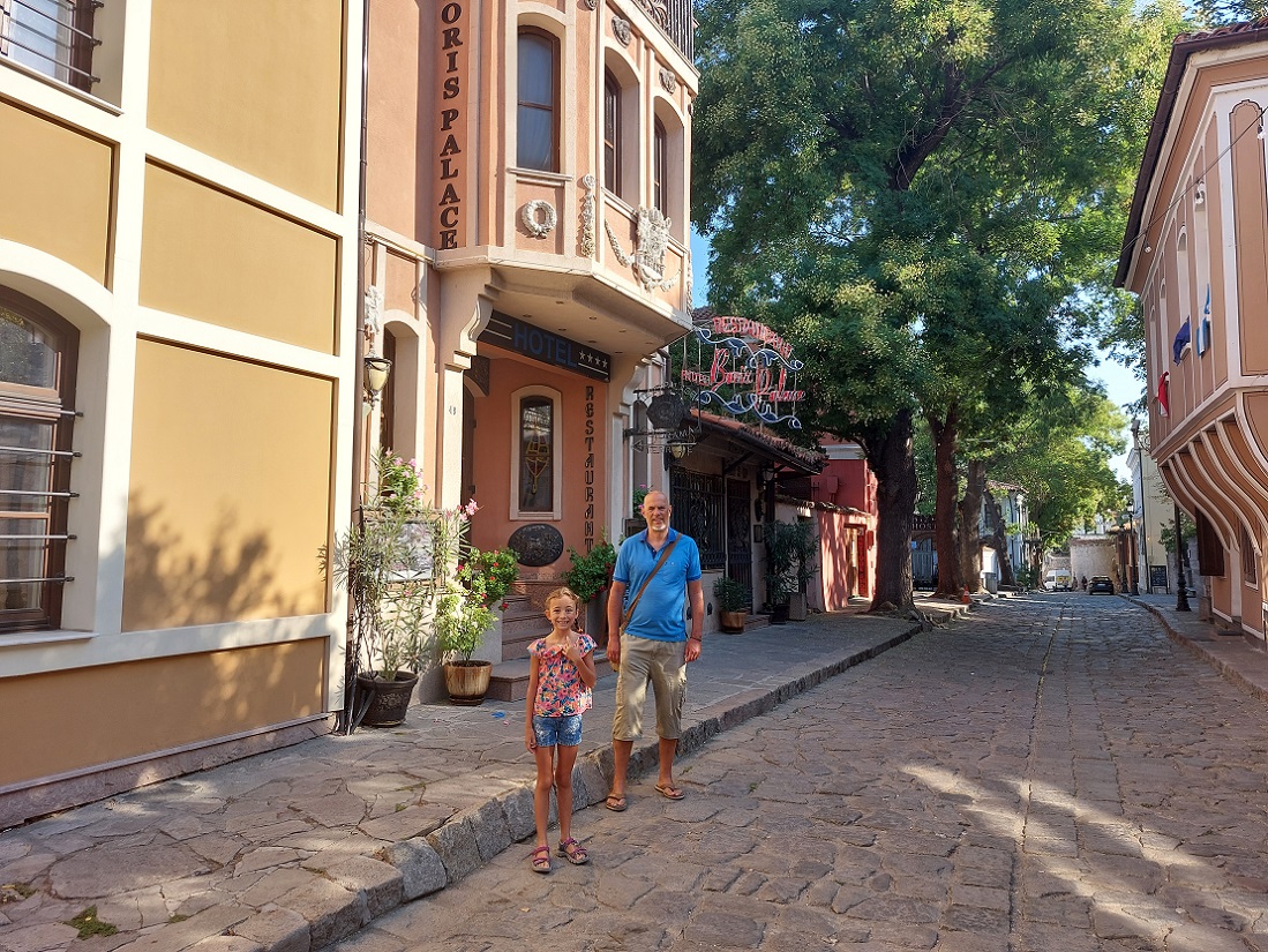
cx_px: 634
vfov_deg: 56.8
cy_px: 476
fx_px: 879
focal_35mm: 24
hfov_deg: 71.6
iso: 25
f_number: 1.8
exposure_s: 1/247
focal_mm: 5.23
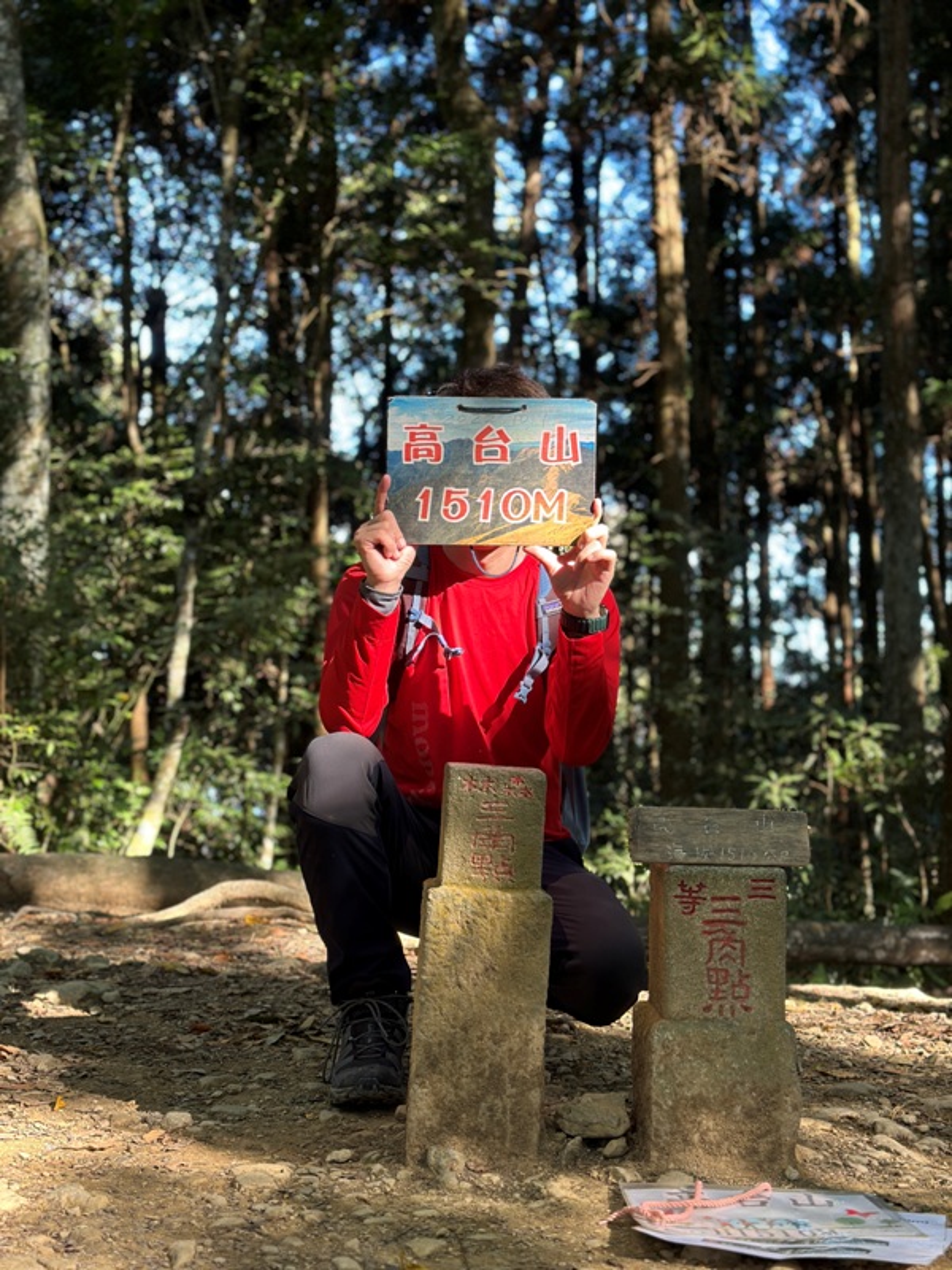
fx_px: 1760
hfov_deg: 30.3
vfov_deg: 39.7
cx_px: 476
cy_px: 635
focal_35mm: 48
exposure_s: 1/171
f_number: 1.78
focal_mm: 6.86
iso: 100
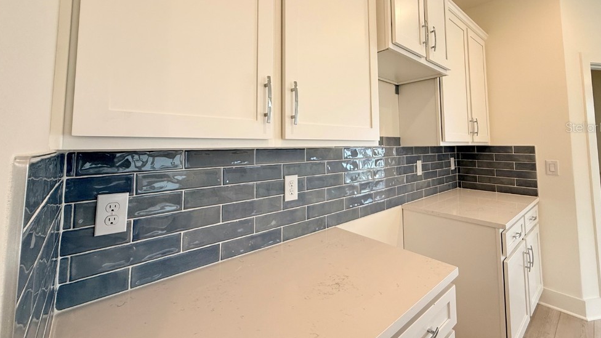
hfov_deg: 99.3
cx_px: 309
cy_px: 127
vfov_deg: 66.1
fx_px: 255
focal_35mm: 16
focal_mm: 2.22
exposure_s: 1/120
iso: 100
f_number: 2.2
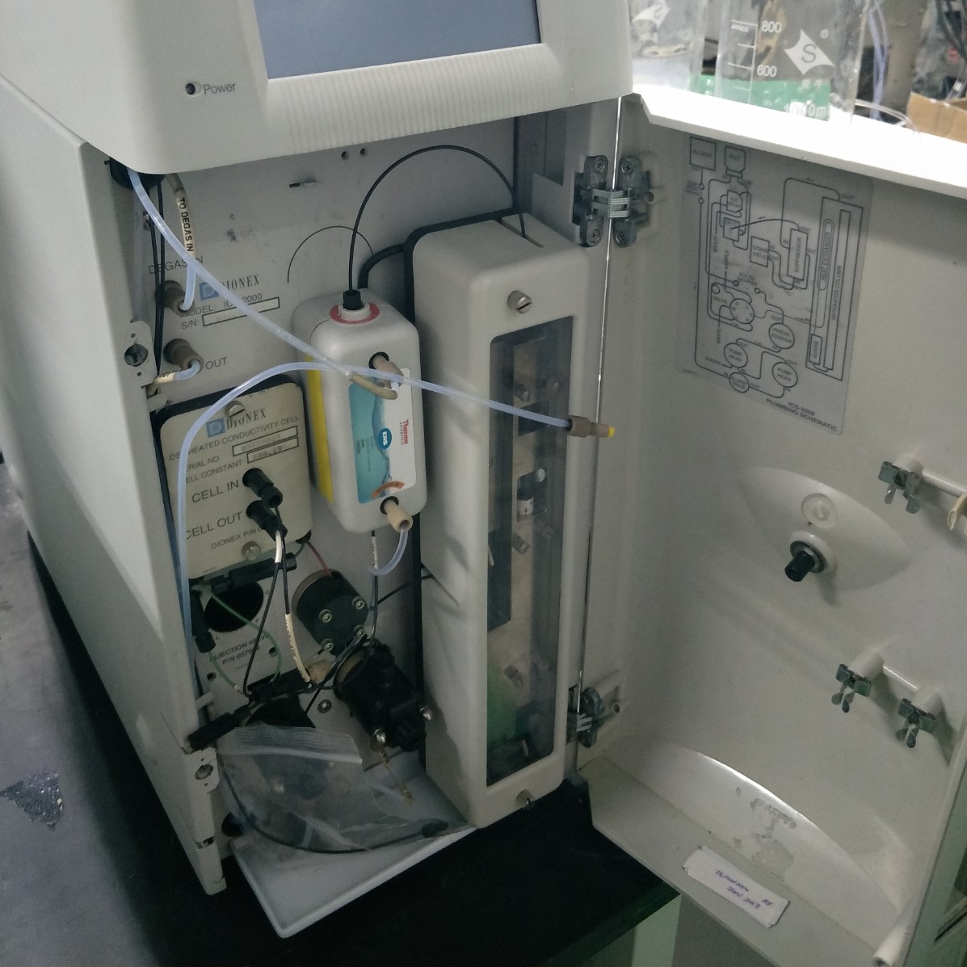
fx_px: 822
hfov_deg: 60.9
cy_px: 340
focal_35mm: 26
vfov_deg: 59.8
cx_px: 483
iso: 681
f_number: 1.7
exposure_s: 1/14
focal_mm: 3.79
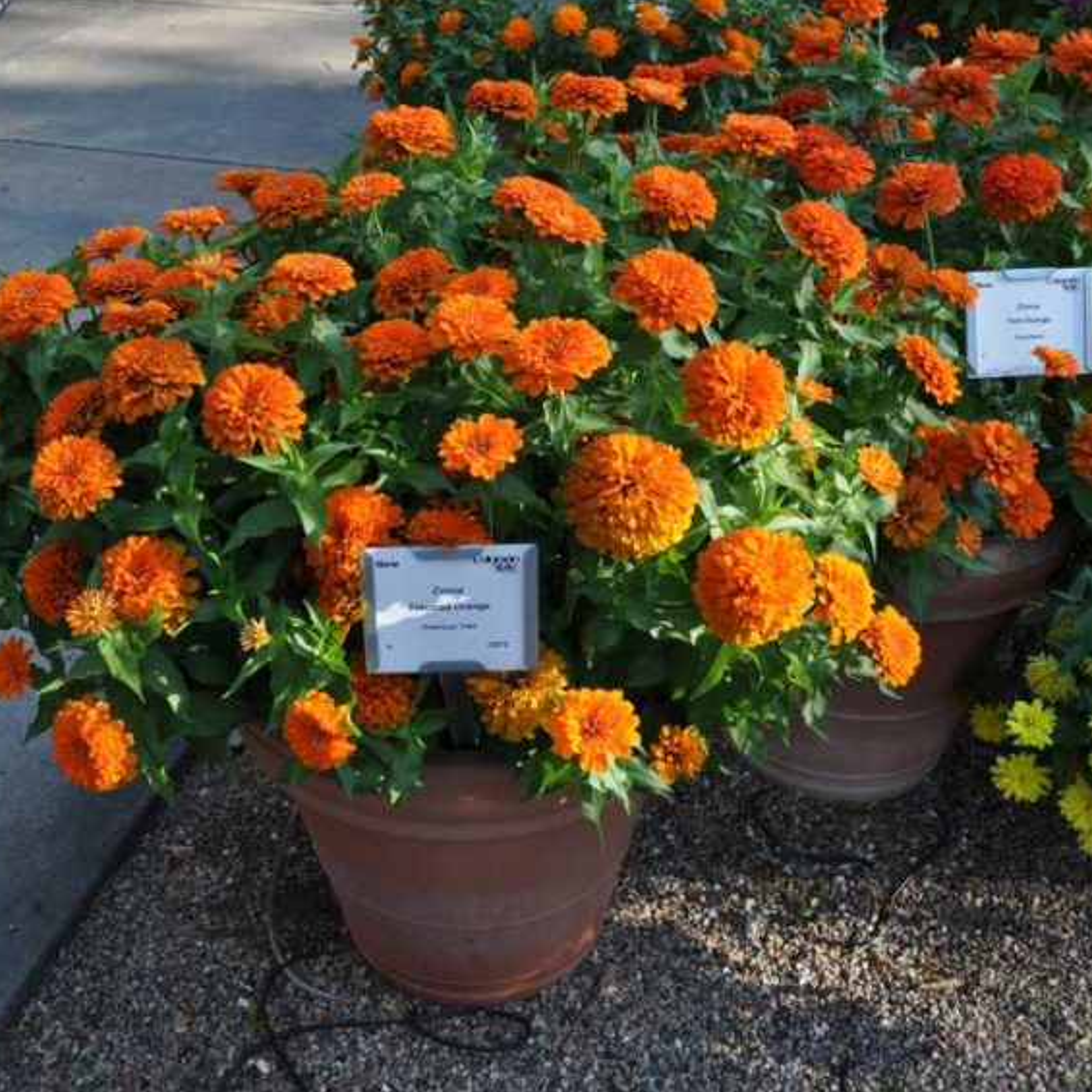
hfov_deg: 39.0
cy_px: 537
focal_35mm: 43
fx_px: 1535
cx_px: 445
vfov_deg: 39.2
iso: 200
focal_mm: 22
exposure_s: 1/160
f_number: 6.3
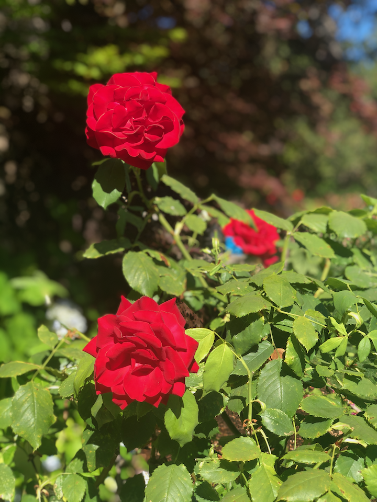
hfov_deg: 28.0
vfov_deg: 36.8
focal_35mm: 52
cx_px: 188
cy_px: 251
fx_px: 755
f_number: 2.4
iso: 16
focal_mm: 6
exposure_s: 1/345
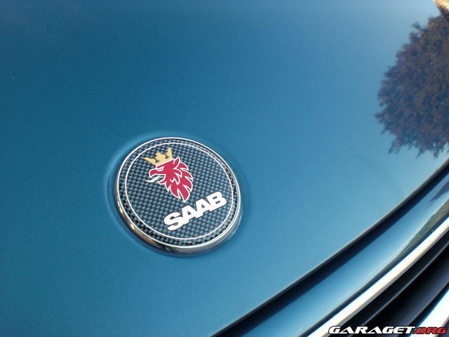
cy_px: 168
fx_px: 493
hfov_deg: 49.0
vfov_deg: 37.7
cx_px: 224
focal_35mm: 38
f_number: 3.1
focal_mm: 6.3
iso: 100
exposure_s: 1/80
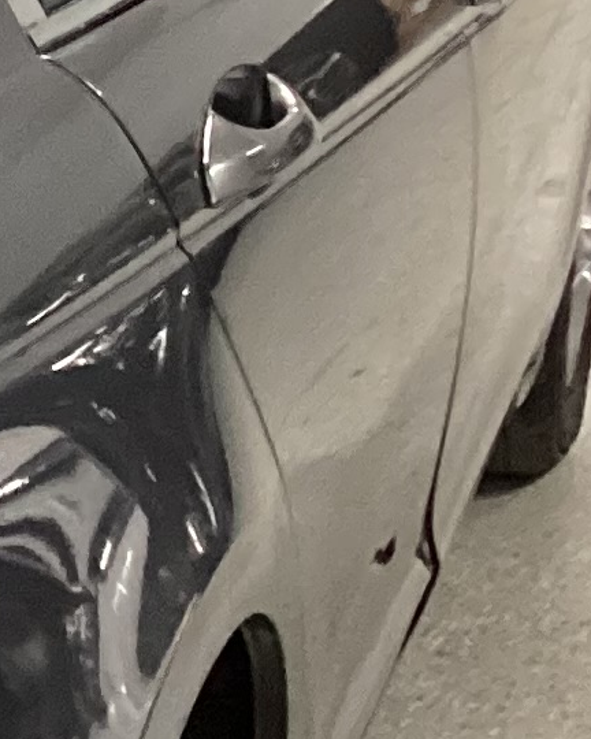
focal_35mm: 183
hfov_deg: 7.3
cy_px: 591
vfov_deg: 10.5
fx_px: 4001
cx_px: -1285
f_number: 2.4
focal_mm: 3.3
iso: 320
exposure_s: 1/50
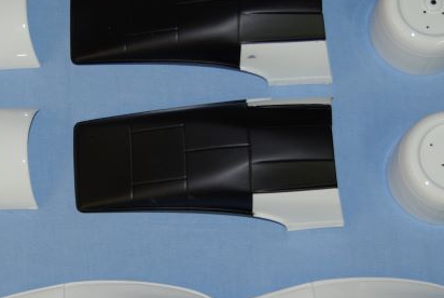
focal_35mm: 104
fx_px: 1287
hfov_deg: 19.5
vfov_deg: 13.2
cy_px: 170
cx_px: 152
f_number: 4.5
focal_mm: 38.75
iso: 100
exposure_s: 1/60
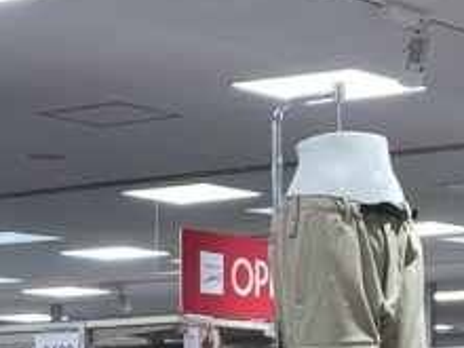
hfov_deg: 11.9
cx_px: -36
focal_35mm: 163
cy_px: 356
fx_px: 2185
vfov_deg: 9.0
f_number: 1.8
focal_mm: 3.99
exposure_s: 1/100
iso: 50
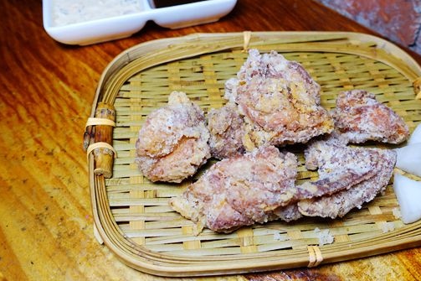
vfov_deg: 41.9
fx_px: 362
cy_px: 101
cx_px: 258
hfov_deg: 59.7
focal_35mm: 31
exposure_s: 1/60
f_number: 2.8
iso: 125
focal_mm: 8.8
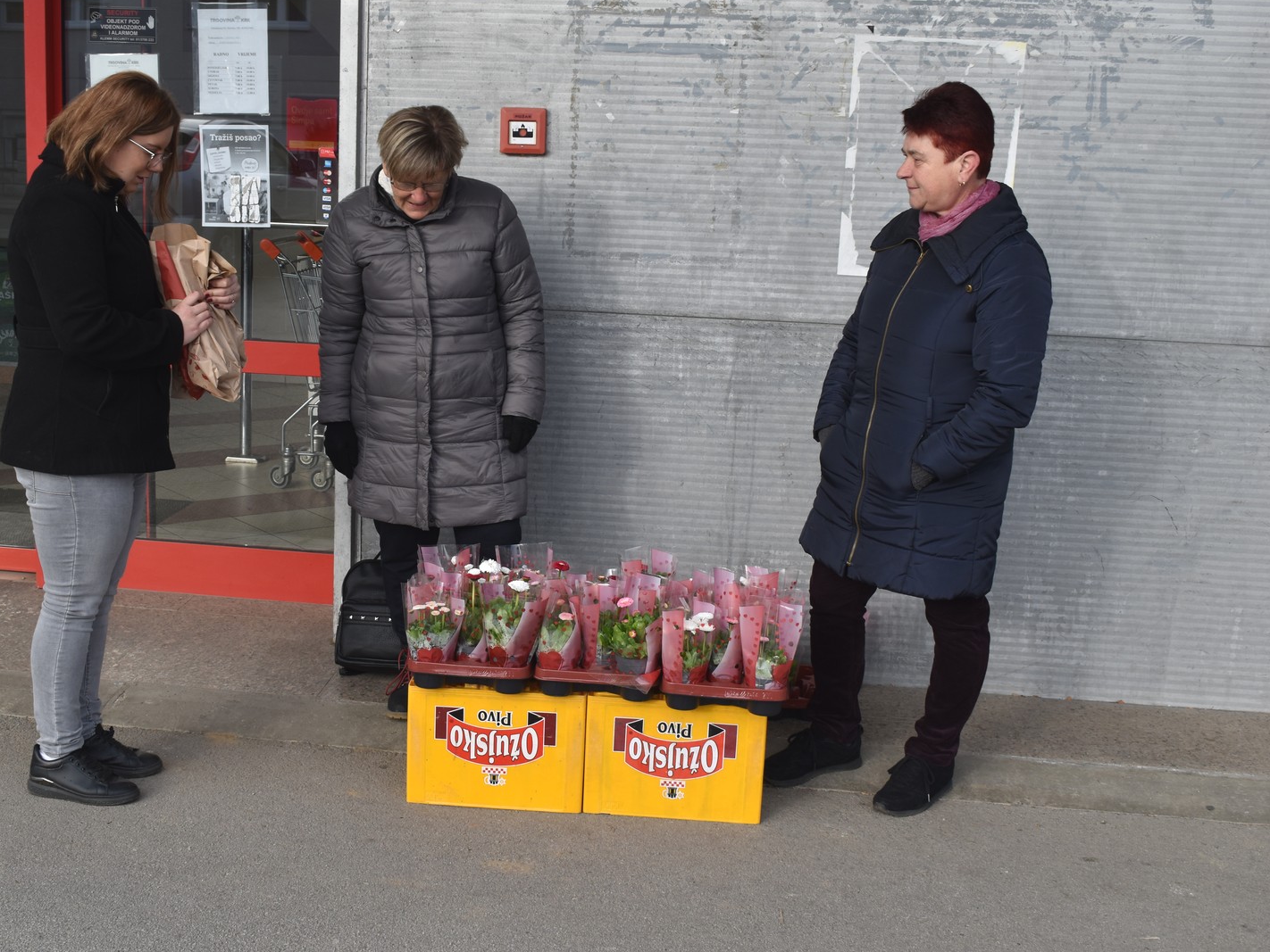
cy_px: 477
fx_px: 1688
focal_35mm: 46
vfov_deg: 31.5
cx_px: 552
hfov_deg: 41.2
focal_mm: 28
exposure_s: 1/250
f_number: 7.1
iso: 200
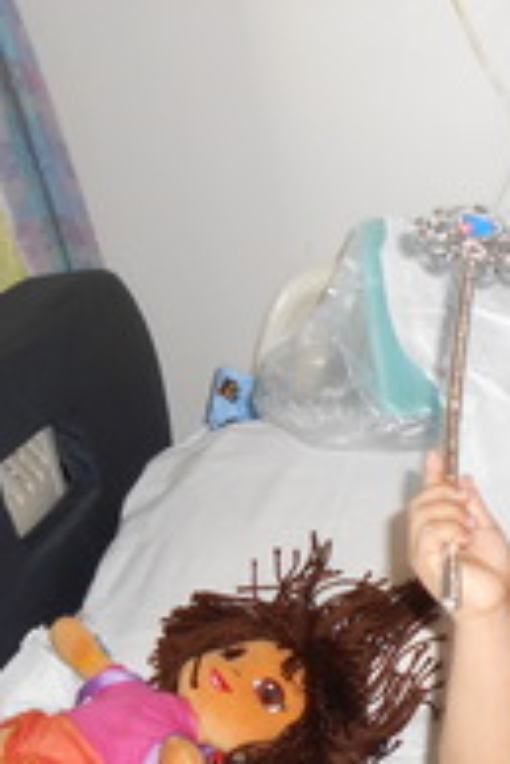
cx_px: 621
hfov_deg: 20.2
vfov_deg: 31.7
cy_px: 499
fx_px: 1336
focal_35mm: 63
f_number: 3.5
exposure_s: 1/25
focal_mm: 4.6
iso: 200
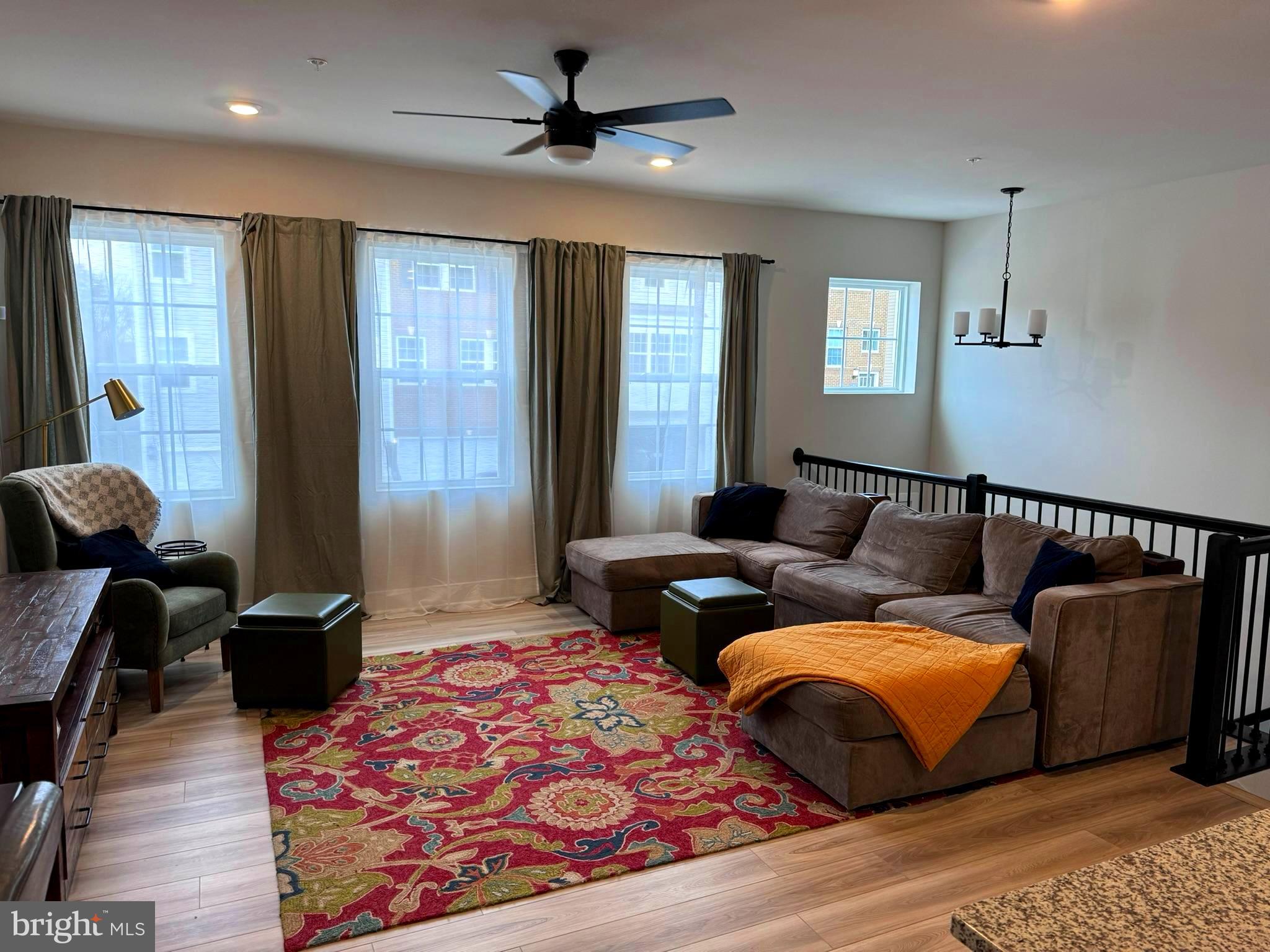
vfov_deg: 56.8
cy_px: 476
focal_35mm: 24
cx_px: 635
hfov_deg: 71.6
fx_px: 881
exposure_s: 1/120
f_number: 1.78
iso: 125
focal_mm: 6.86
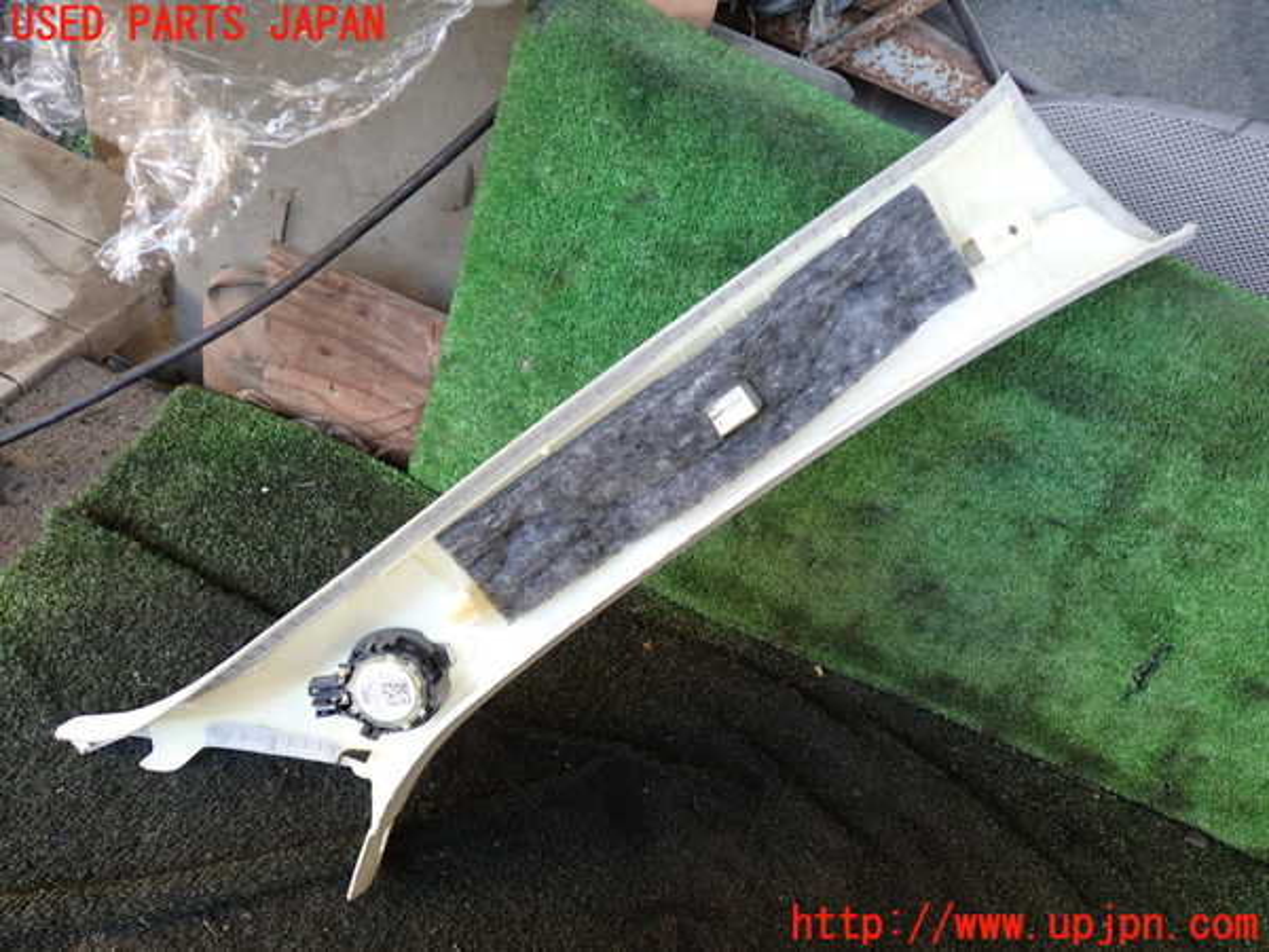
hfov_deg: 60.0
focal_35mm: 30
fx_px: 1100
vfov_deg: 46.8
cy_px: 476
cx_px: 634
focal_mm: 5.4
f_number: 2.3
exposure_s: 1/60
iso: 160
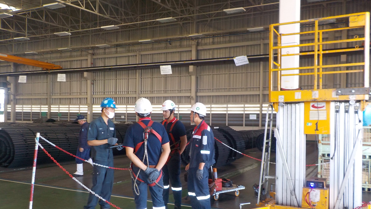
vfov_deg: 35.4
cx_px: 186
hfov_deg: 59.5
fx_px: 325
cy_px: 134
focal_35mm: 33
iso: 160
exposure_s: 1/30
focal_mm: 4.1
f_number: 3.3
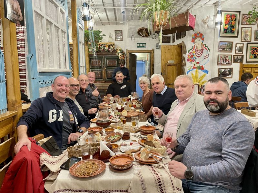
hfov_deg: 67.3
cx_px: 129
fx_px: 194
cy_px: 96
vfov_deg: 53.1
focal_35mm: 26
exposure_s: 1/50
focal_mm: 4.2
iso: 250
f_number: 1.6
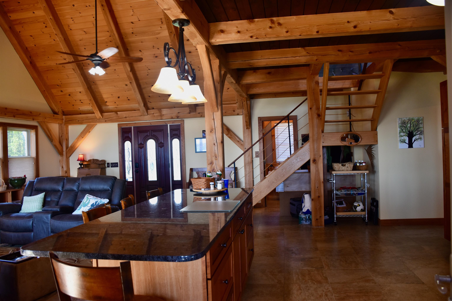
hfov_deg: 67.4
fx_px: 339
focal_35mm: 27
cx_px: 226
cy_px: 150
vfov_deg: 47.9
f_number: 4
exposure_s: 1/60
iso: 400
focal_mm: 18
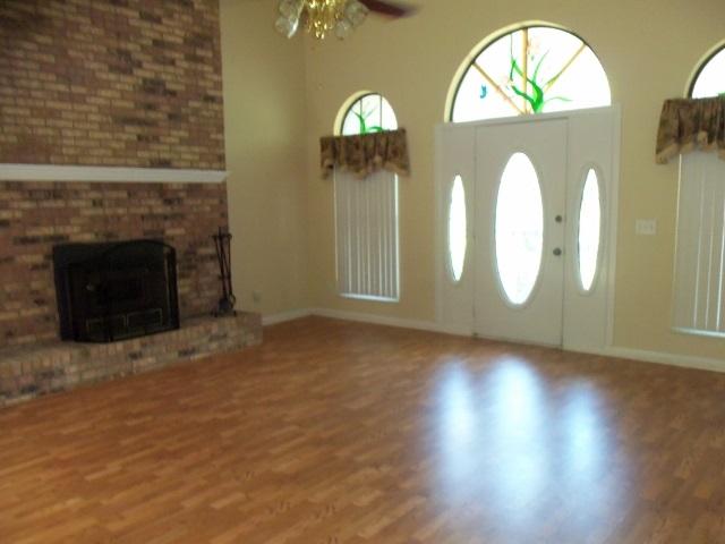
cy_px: 272
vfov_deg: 48.2
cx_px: 362
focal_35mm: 29
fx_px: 607
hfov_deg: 61.7
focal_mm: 5.2
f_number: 3.4
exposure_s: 1/30
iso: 250
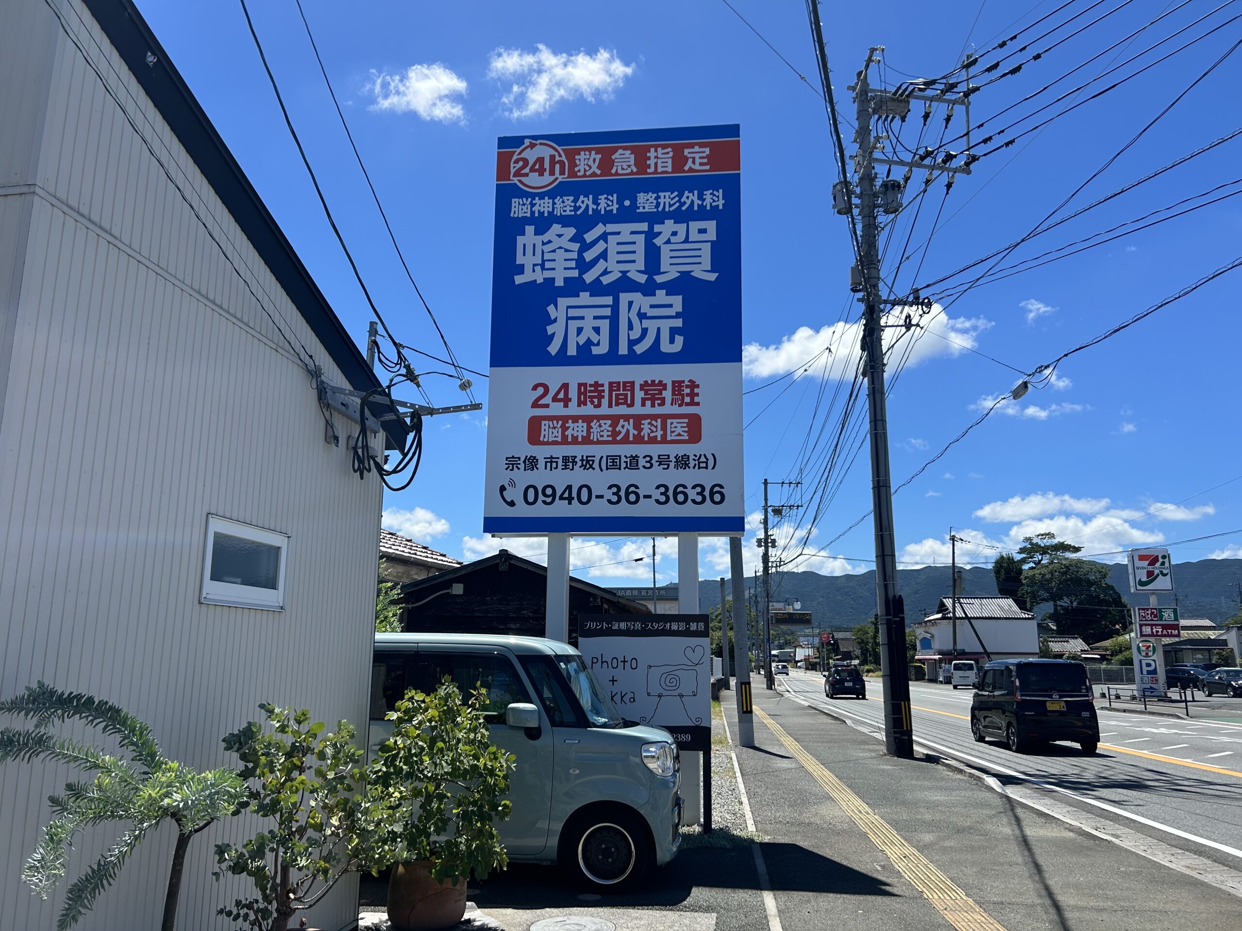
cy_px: 466
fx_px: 933
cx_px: 621
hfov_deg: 67.3
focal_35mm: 26
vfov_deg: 53.1
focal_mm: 5.7
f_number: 1.5
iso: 50
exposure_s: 1/4444
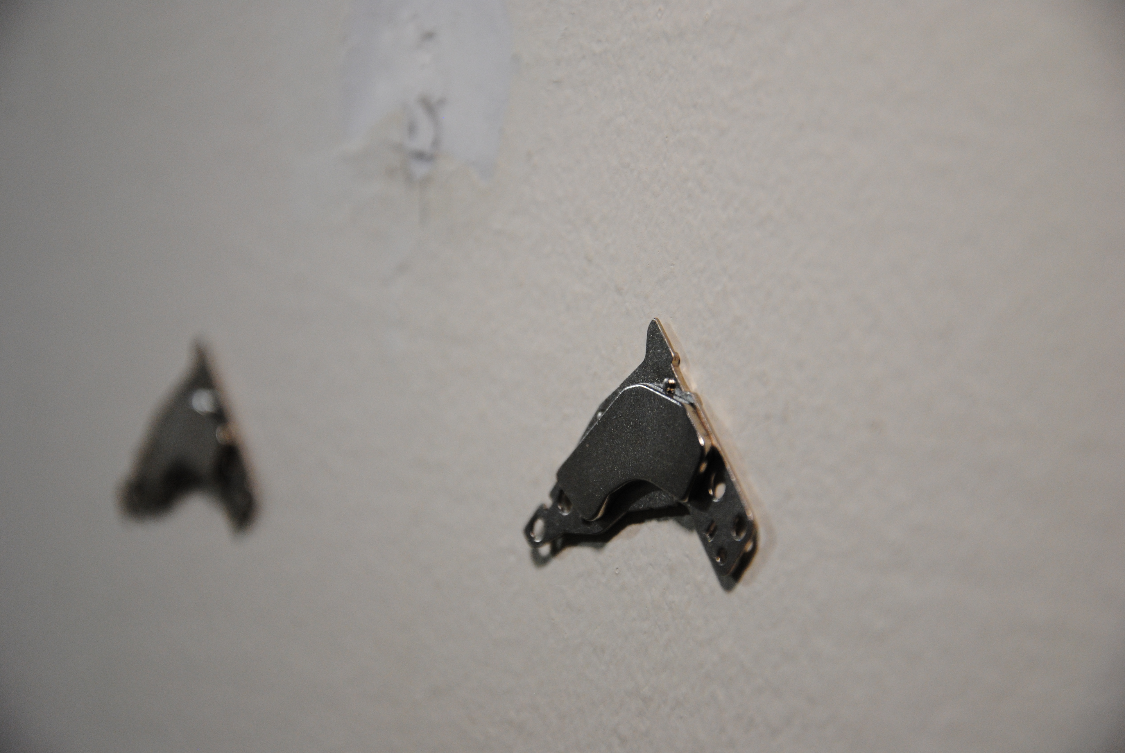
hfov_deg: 16.1
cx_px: 562
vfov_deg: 10.8
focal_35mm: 128
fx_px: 3989
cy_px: 376
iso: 500
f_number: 5.6
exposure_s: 1/125
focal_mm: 85
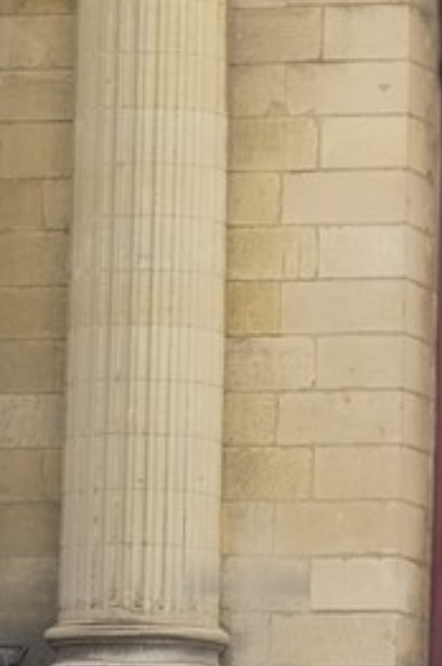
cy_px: -791
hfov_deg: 2.1
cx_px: 894
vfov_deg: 3.2
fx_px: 11817
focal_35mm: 640
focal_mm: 70
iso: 100
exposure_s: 1/160
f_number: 7.1
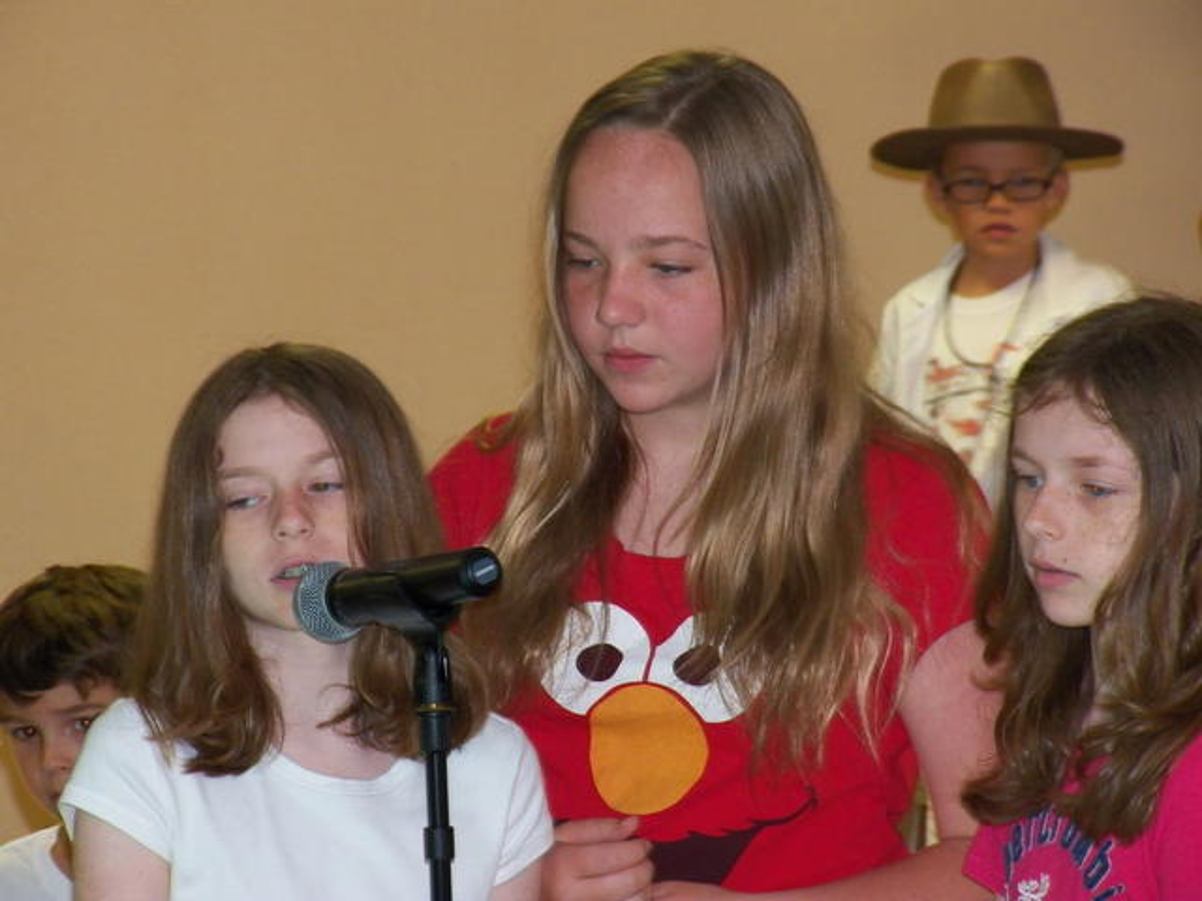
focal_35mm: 204
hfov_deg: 9.7
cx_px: 601
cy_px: 450
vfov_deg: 7.3
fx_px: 7084
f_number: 4
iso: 400
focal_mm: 36.7
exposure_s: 1/60
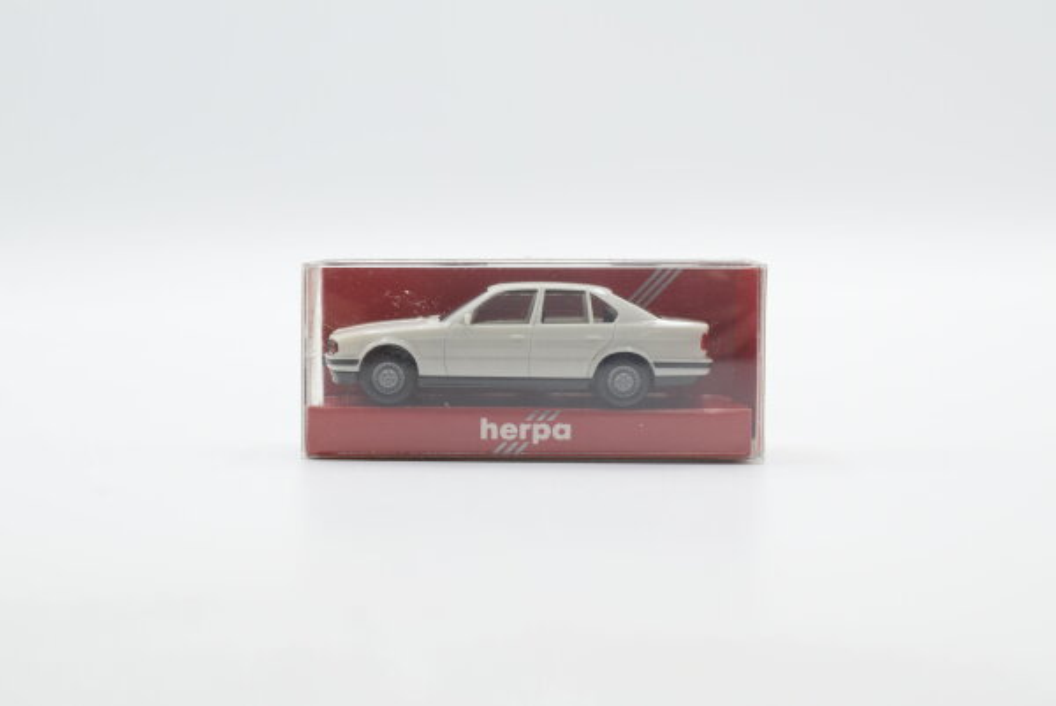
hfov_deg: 37.8
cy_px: 353
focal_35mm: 52
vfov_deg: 25.8
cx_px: 528
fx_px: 1541
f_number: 8
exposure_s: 1/160
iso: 400
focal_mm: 35
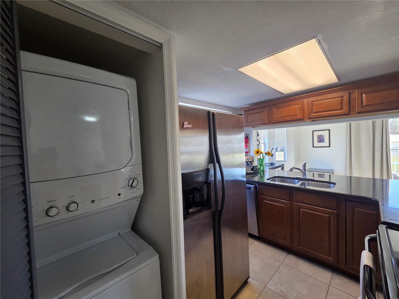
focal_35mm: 13
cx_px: 200
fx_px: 150
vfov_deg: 89.9
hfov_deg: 106.2
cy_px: 150
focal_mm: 2.2
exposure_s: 1/60
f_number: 2.2
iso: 250
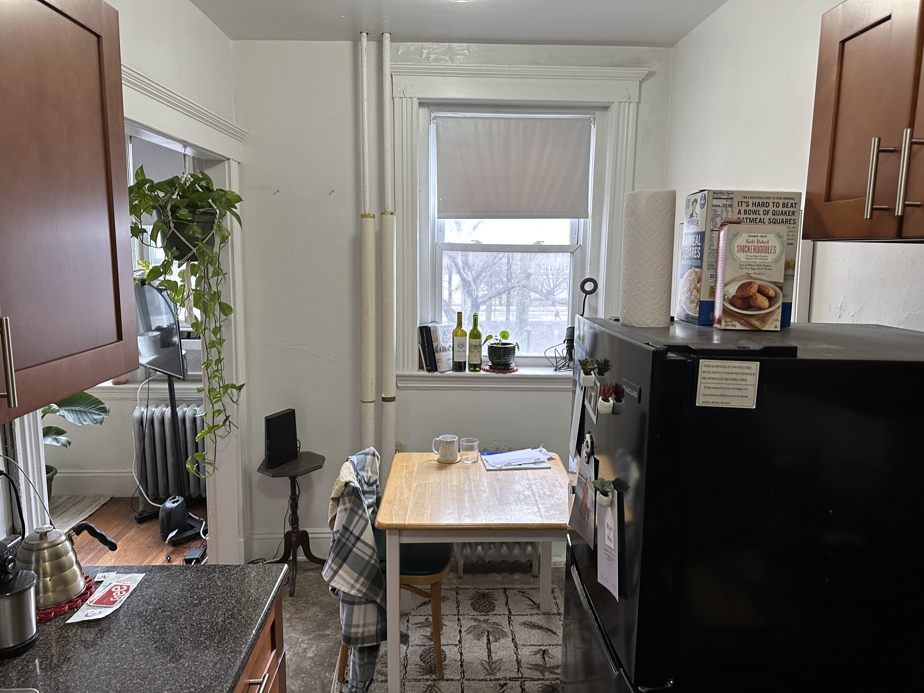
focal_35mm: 24
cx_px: 462
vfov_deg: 56.8
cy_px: 346
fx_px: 641
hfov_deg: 71.6
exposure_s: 1/120
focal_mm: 6.86
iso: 200
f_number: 1.78
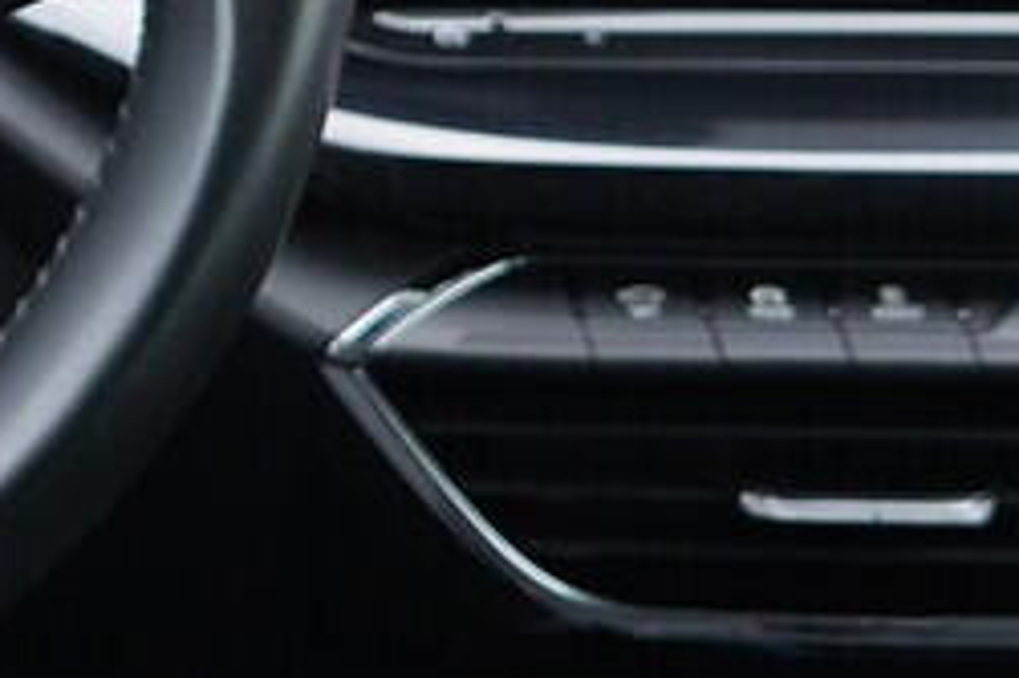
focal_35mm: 147
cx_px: -698
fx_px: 4158
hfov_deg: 12.9
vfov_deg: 9.2
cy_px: -91
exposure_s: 1/40
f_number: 2.8
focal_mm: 24
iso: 250
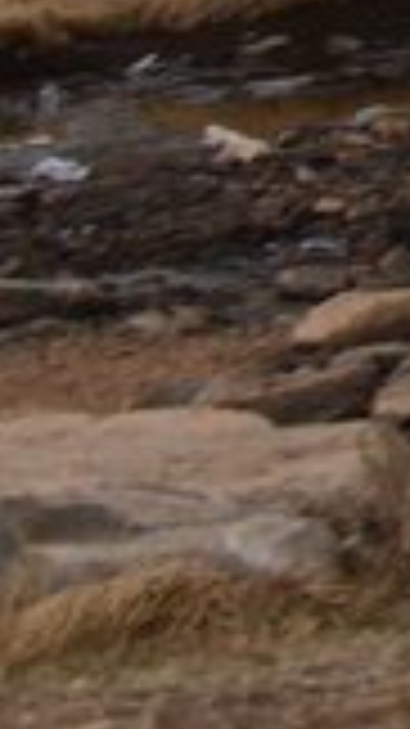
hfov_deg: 4.0
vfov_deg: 8.6
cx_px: 2663
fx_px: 4489
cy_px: -940
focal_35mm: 232
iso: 100
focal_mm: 28
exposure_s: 1/320
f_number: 9
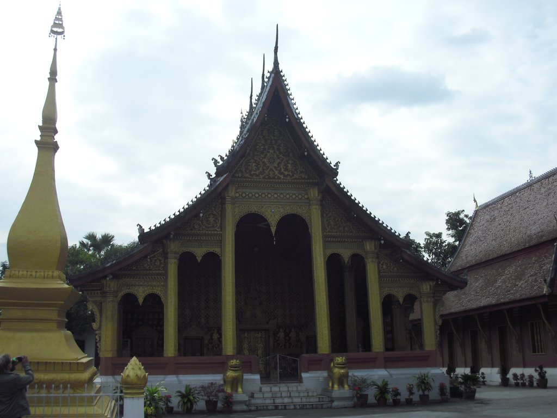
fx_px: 611
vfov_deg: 37.7
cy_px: 209
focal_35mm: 38
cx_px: 278
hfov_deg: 49.0
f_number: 8
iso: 100
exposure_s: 1/250
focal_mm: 6.2
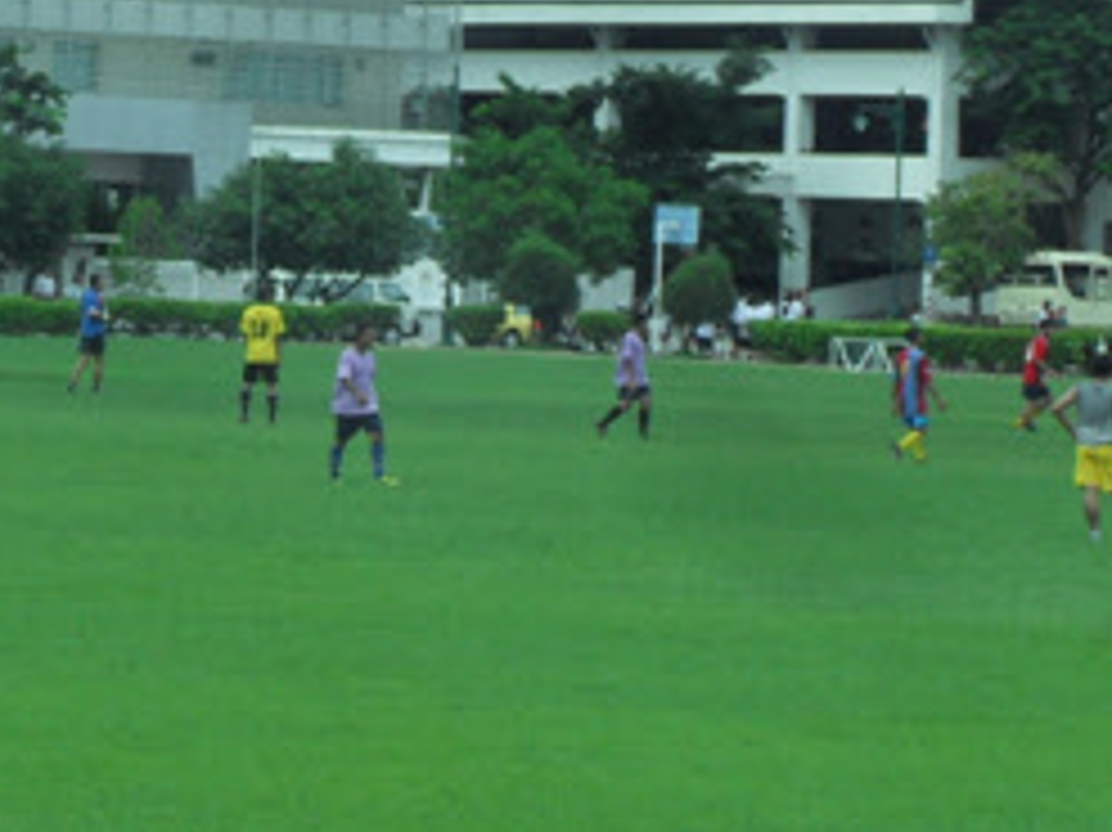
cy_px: 297
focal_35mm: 243
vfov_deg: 6.1
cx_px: 356
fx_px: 7802
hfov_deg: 8.1
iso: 80
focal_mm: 16.1
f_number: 4.9
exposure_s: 1/250
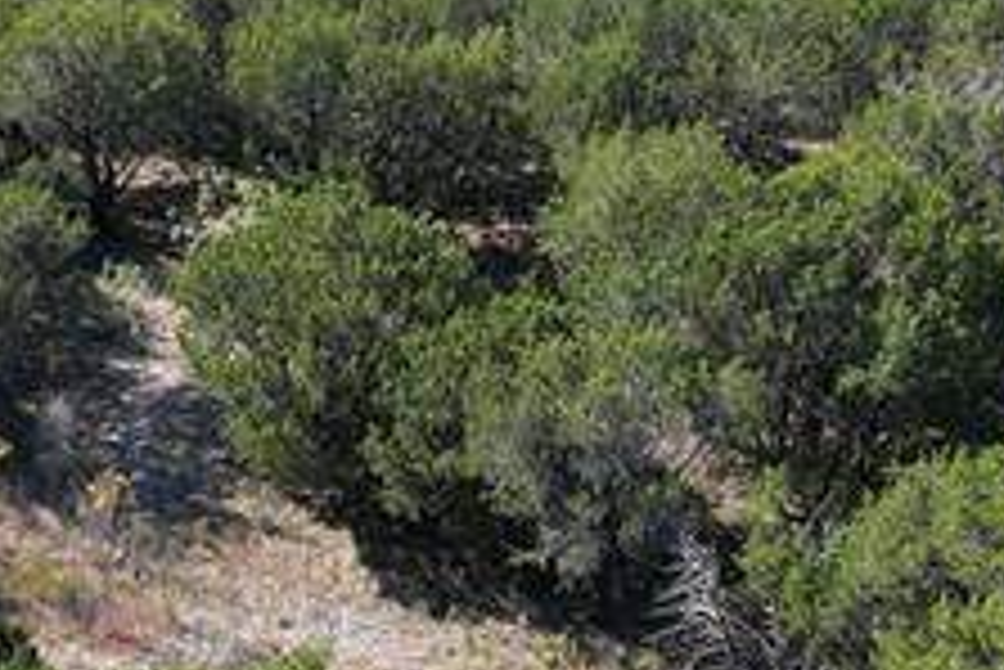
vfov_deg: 13.6
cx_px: 423
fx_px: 2819
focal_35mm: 101
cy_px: 297
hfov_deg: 20.2
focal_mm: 8.38
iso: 100
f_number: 2.8
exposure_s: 1/725
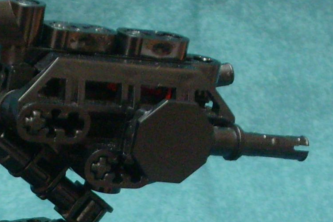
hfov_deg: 9.4
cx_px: 74
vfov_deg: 6.2
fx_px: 2026
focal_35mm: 219
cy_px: 384
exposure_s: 1/10
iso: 200
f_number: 3.6
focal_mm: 10.3
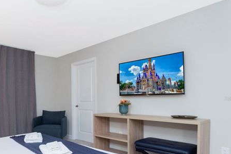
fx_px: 173
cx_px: 62
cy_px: 99
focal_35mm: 27
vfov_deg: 47.4
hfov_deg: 63.9
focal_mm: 17
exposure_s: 1/8
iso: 1000
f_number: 9
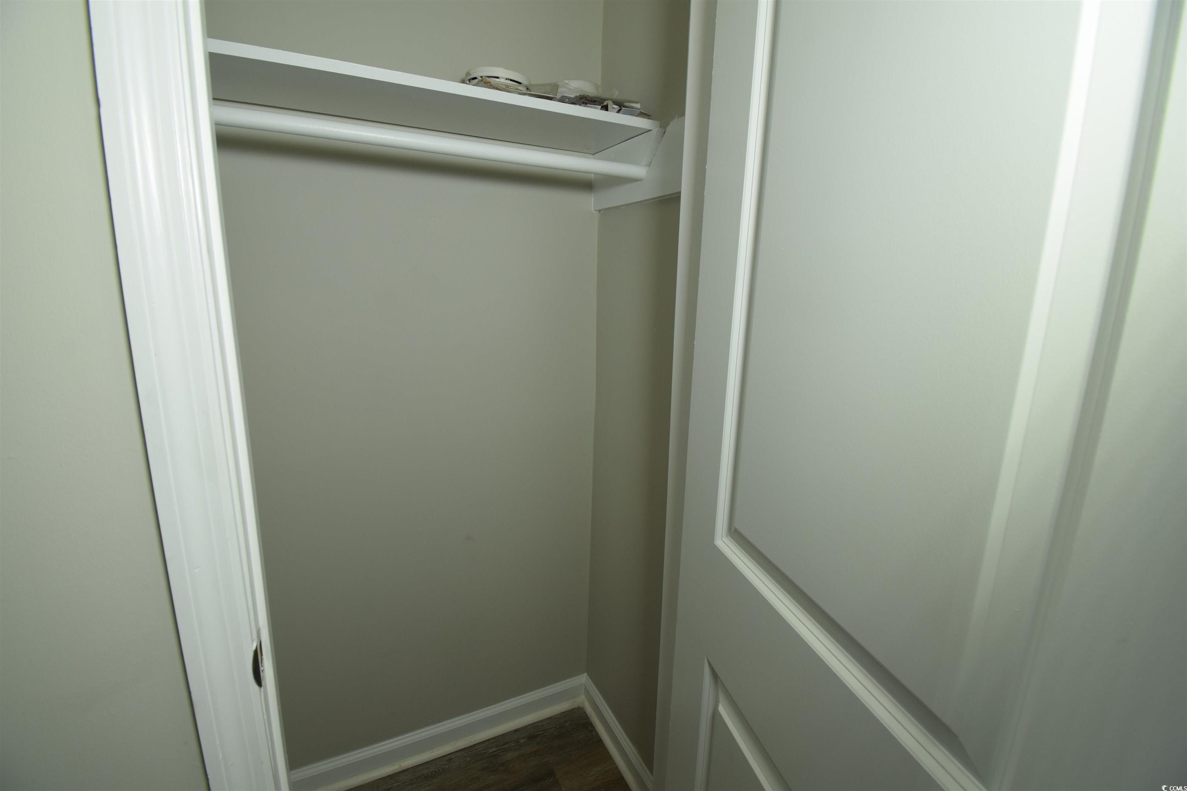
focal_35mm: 15
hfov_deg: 100.4
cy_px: 396
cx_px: 594
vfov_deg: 77.3
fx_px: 495
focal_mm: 10
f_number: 8
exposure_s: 1/250
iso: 400
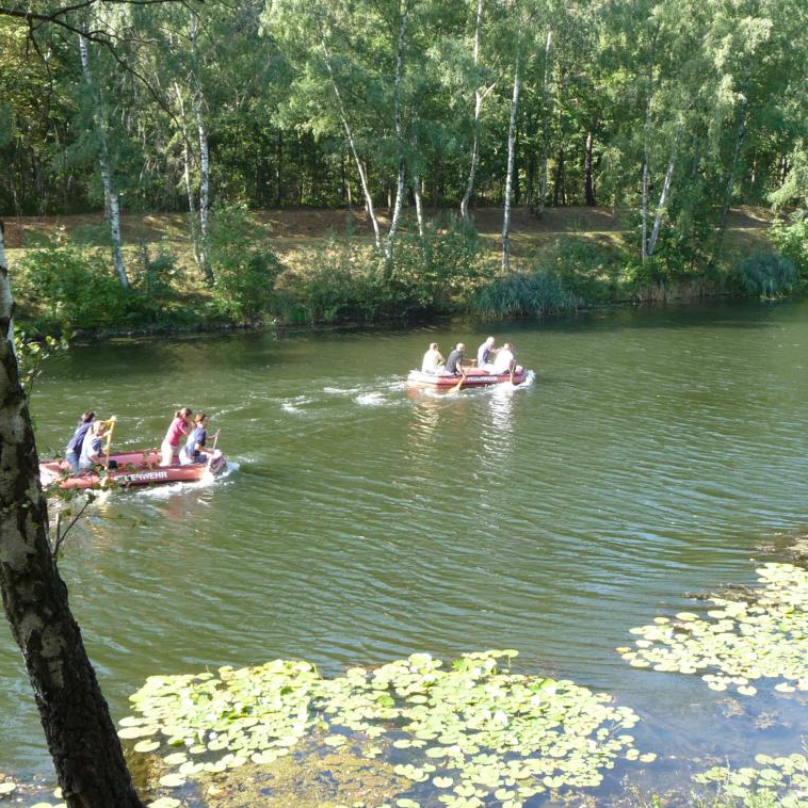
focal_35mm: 43
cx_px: 391
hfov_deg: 39.2
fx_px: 1136
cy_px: 401
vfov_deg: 39.2
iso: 100
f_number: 3.7
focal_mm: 6
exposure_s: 1/100
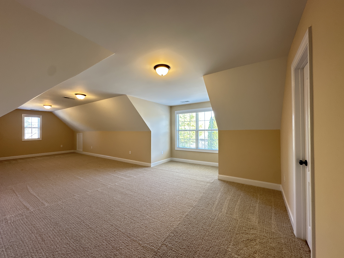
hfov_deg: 102.1
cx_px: 172
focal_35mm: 14
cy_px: 129
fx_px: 139
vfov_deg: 85.7
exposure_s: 1/60
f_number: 2.2
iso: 200
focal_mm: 2.22
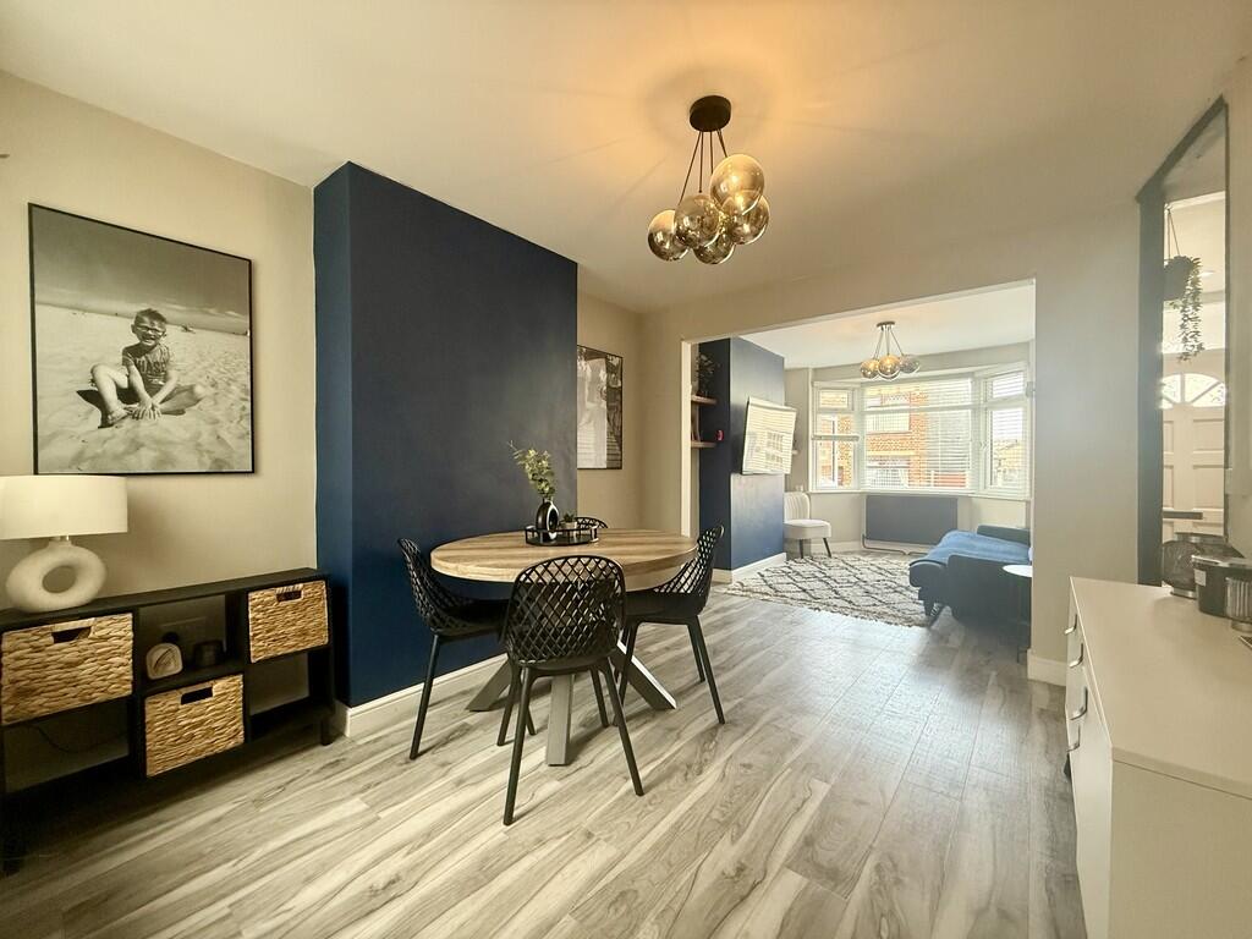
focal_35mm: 14
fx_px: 506
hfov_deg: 102.1
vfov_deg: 85.7
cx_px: 626
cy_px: 470
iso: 500
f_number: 2.2
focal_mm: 2.22
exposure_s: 1/100
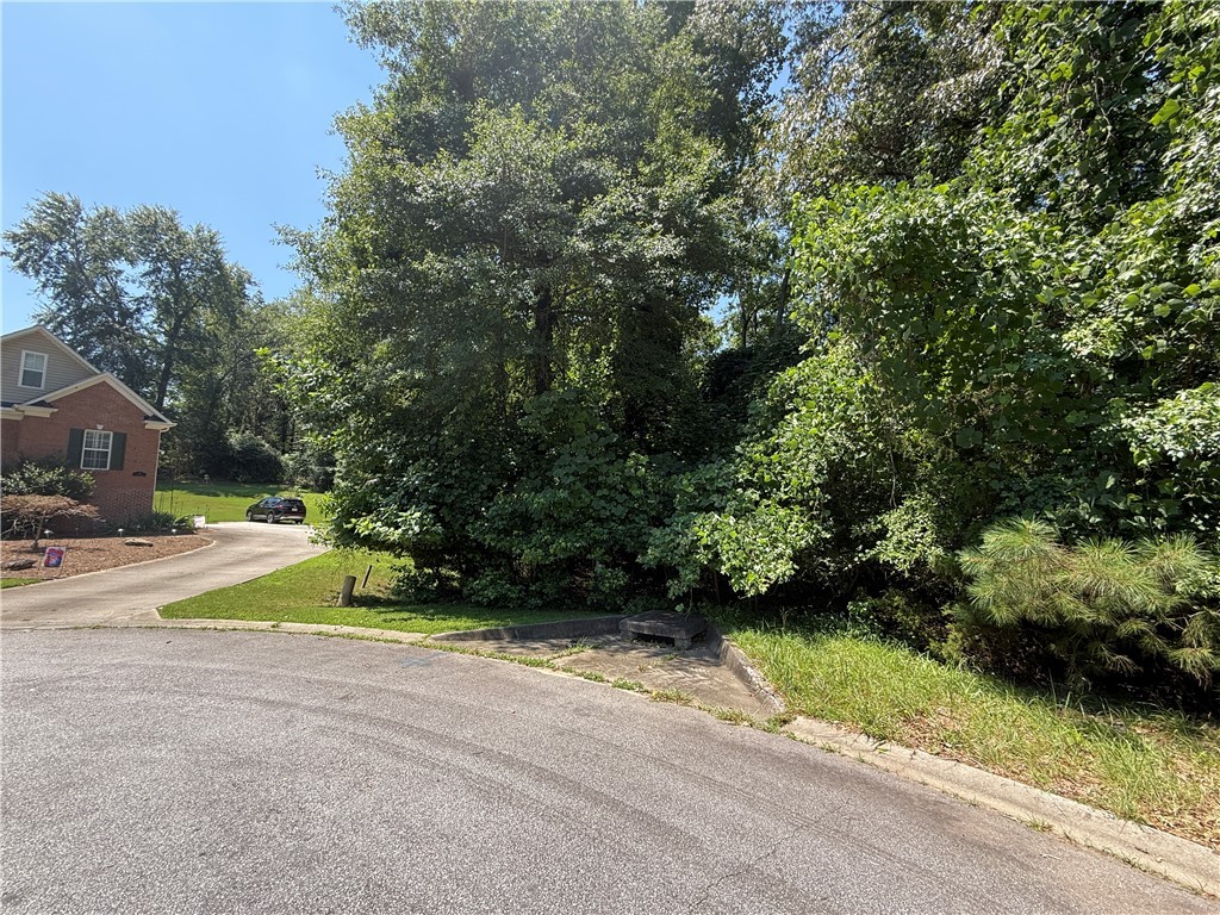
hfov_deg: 102.1
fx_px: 493
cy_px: 458
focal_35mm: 14
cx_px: 610
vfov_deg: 85.7
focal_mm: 2.22
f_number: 2.2
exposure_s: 1/273
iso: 50
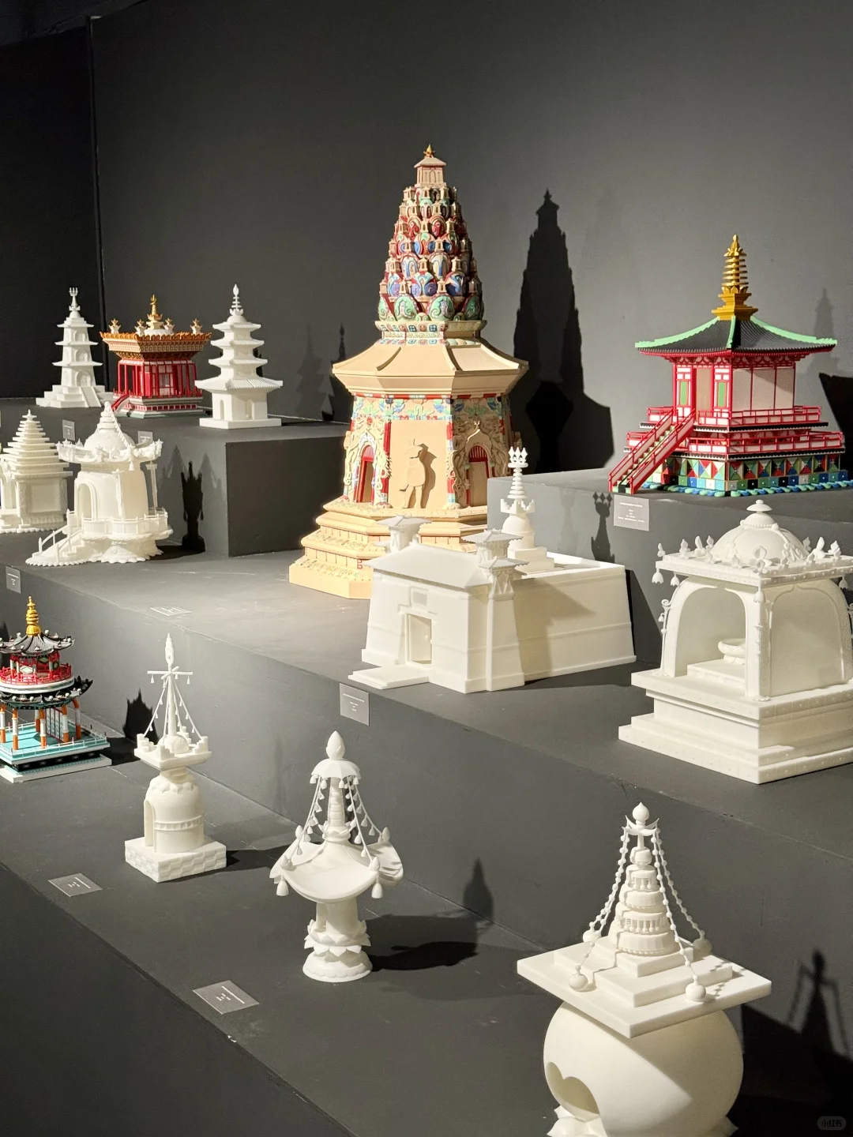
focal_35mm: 48
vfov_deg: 39.7
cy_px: 568
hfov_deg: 30.3
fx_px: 1577
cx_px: 426
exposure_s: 1/52
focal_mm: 6.76
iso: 250
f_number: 1.78
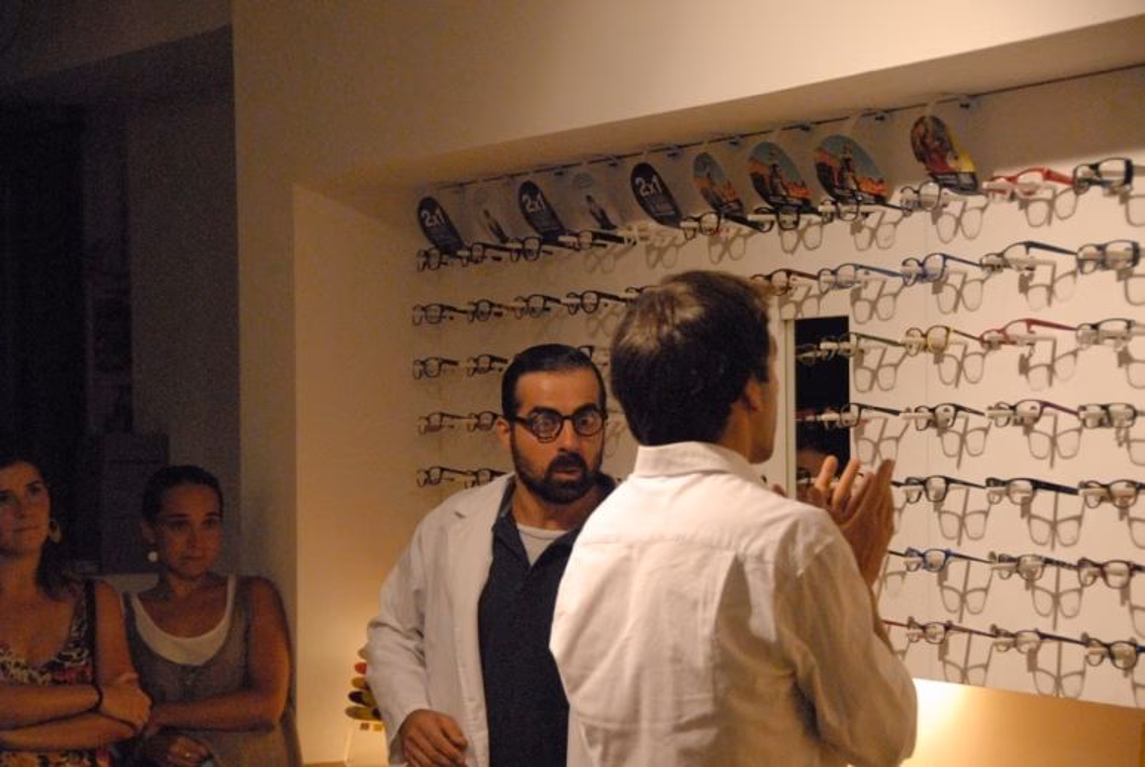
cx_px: 572
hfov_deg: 19.4
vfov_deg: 13.1
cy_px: 384
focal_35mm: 105
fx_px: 3343
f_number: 5
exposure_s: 1/200
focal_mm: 70
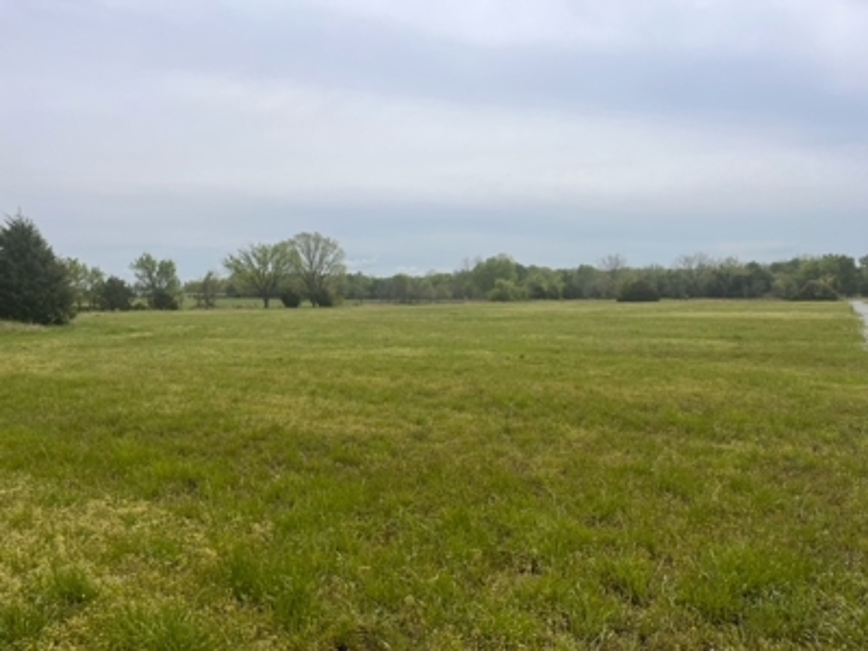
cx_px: 434
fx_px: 652
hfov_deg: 67.3
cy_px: 326
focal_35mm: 26
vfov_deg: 53.1
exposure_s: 1/6494
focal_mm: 5.1
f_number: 1.6
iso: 50
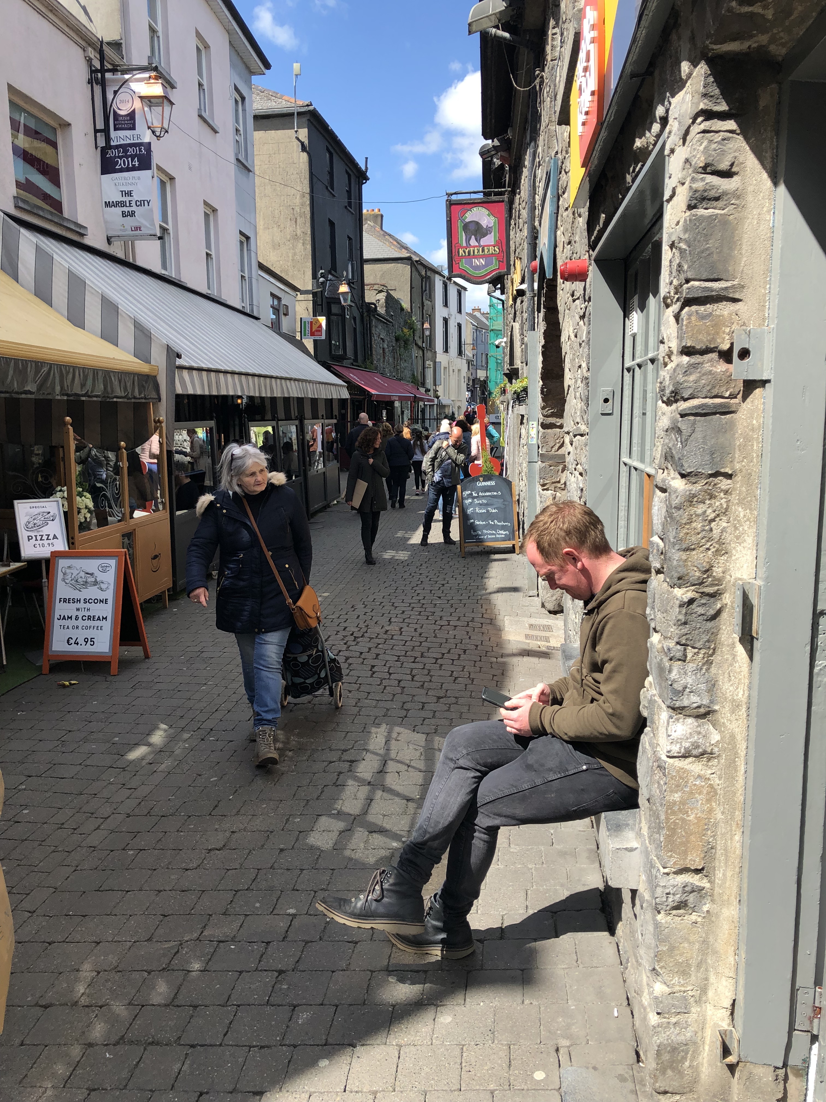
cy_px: 551
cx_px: 413
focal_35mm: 28
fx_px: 891
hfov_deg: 49.7
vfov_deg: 63.4
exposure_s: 1/941
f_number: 1.8
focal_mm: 3.99
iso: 20
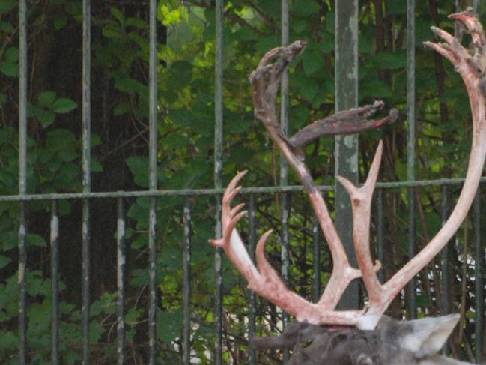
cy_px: 216
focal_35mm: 1068
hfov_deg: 1.9
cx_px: 311
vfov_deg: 1.4
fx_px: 14997
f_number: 5.6
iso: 1600
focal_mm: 300
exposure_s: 1/160
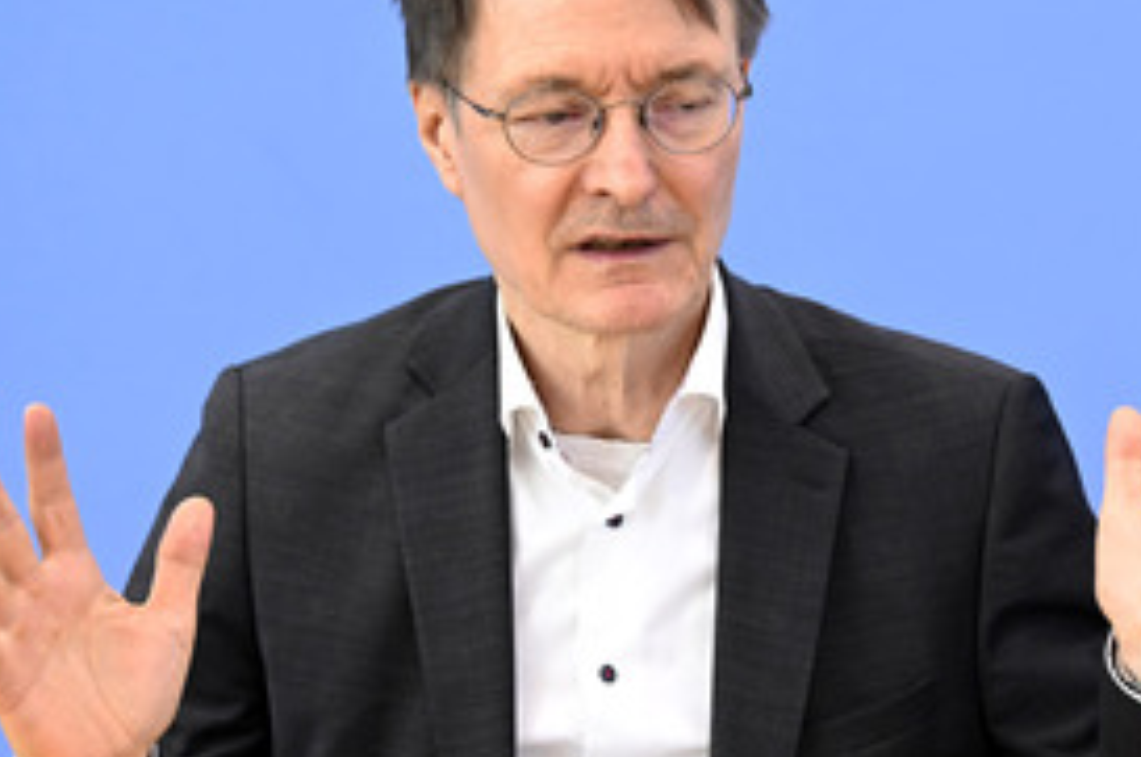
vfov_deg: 11.0
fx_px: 3923
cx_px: 742
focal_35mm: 124
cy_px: 406
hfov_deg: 16.5
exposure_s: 1/800
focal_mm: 75
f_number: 4
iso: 3200
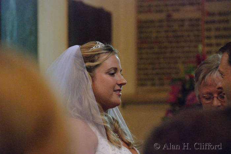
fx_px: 1927
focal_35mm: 300
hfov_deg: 6.9
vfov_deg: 4.6
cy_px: 77
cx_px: 116
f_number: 5.6
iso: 1600
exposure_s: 1/100
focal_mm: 200
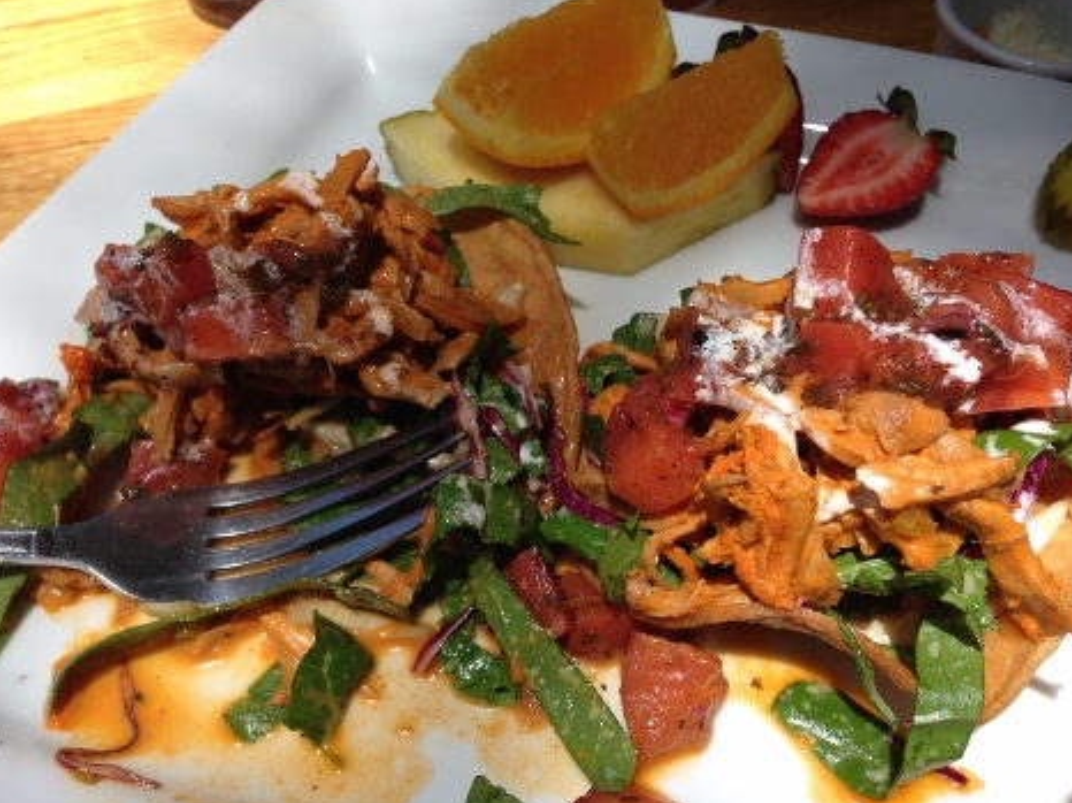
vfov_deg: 41.8
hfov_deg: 54.0
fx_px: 1052
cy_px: 403
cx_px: 543
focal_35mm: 34
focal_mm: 4.12
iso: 50
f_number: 2.4
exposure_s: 1/1130
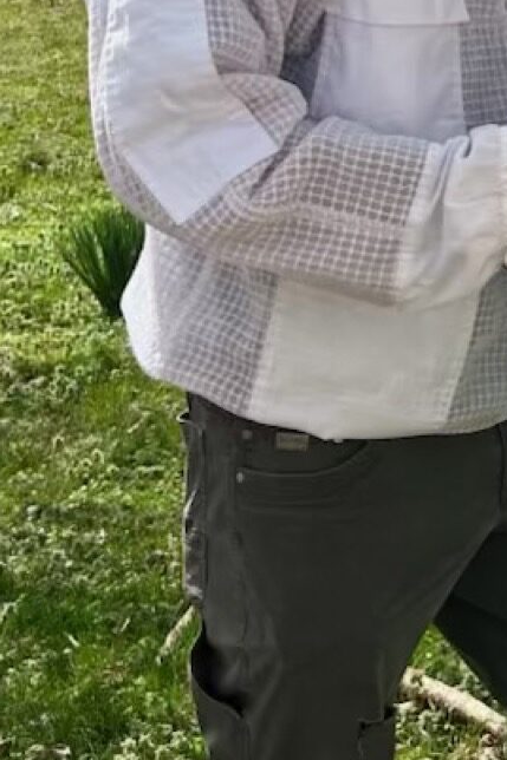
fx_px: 1818
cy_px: 165
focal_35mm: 86
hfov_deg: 14.7
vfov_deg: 23.3
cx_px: 766
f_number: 1.5
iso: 50
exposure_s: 1/3704
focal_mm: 5.7
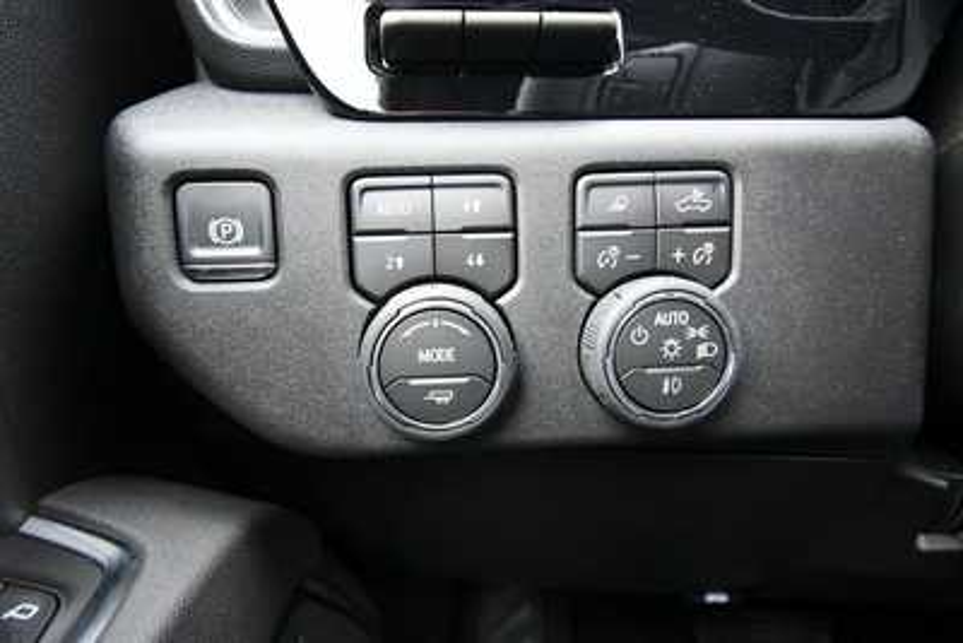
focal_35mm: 19
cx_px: 482
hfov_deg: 86.9
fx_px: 508
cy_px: 322
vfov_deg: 64.6
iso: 3200
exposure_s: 1/60
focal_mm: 13
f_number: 4.8
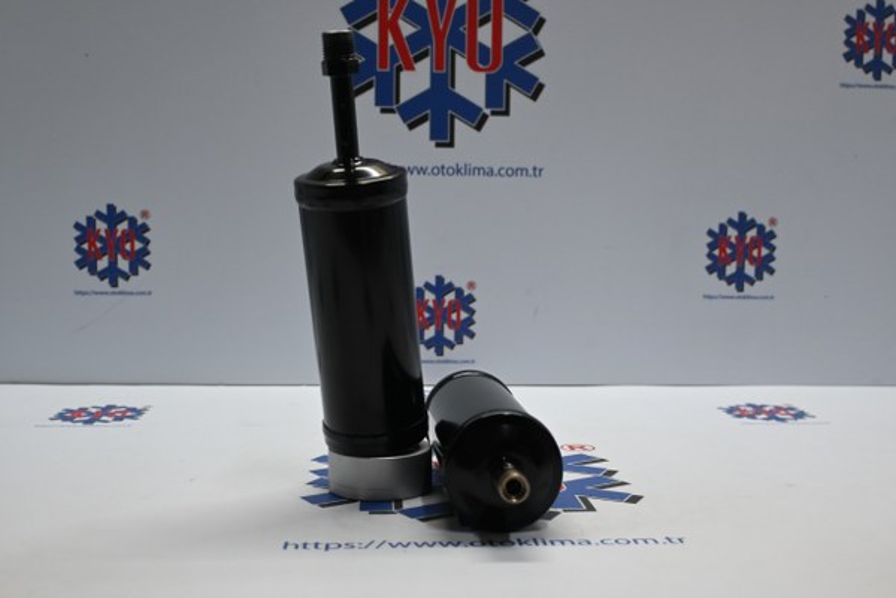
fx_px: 989
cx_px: 448
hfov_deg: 48.7
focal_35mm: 40
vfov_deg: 33.6
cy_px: 299
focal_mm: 26.5
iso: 800
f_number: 4.5
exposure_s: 1/125
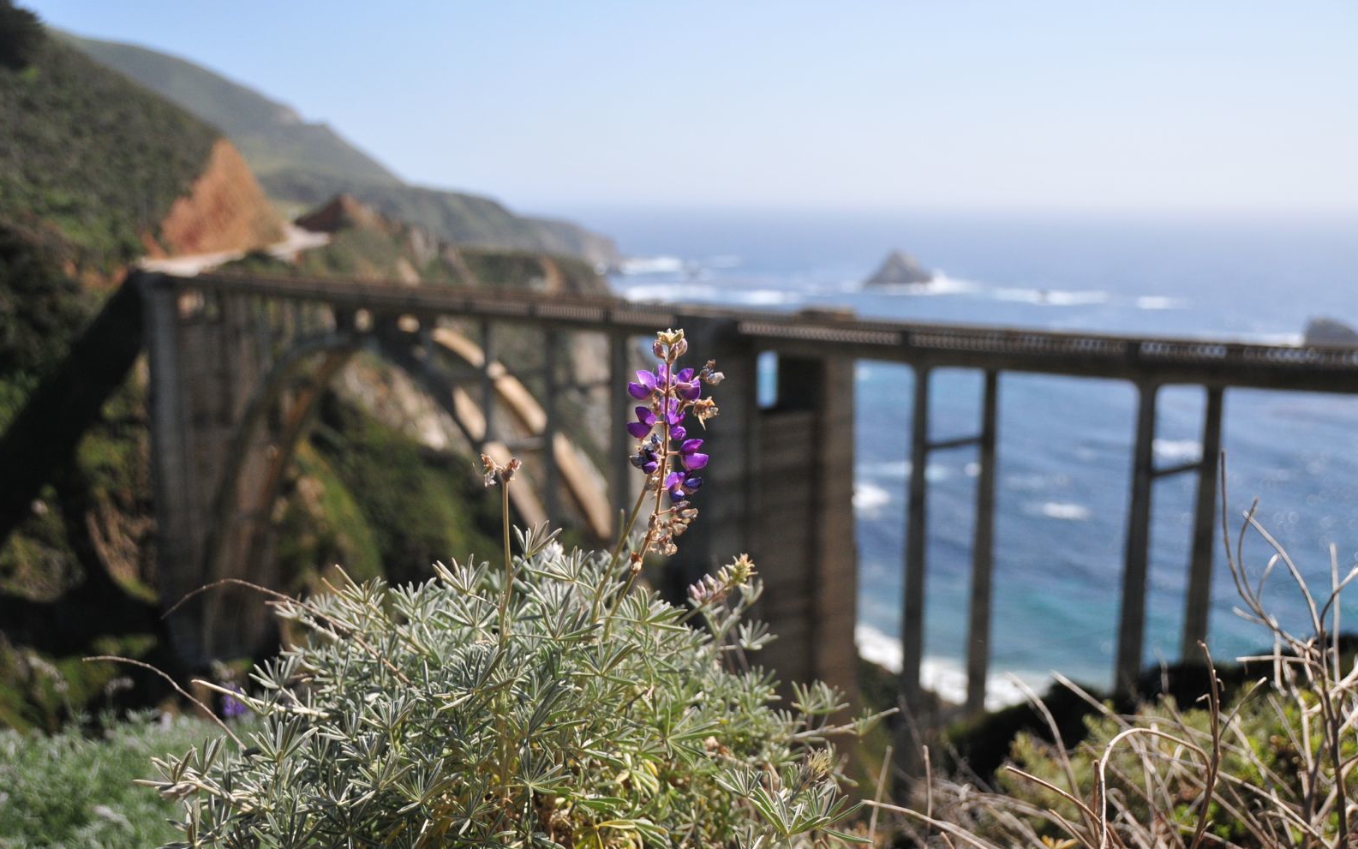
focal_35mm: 37
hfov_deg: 52.7
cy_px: 454
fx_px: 1370
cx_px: 675
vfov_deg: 34.4
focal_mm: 24
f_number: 3.8
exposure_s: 1/6400
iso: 560
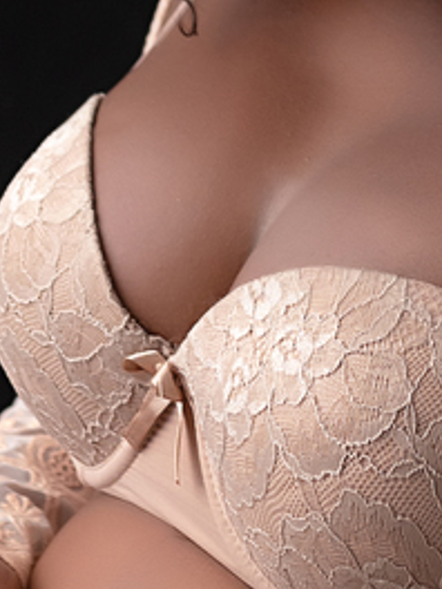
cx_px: 391
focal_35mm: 229
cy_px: -232
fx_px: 3899
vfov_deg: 8.5
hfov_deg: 6.5
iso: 250
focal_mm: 35
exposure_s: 1/160
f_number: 3.5
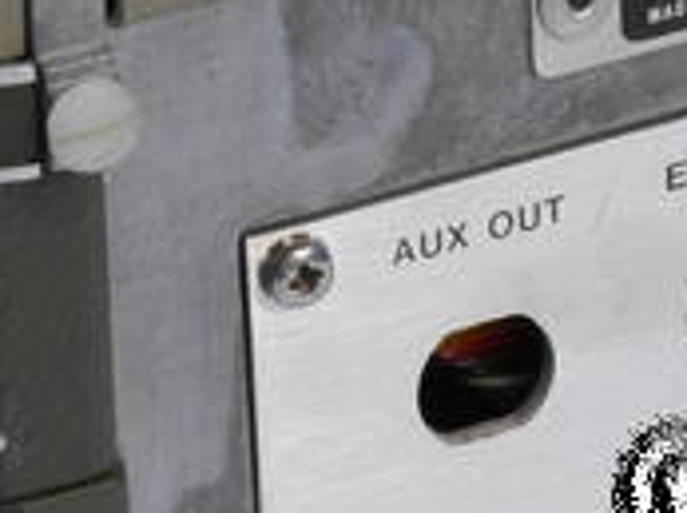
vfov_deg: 2.3
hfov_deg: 3.1
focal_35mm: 649
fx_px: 12854
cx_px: 786
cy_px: 16
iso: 800
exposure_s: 1/3.2
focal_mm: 140
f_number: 22
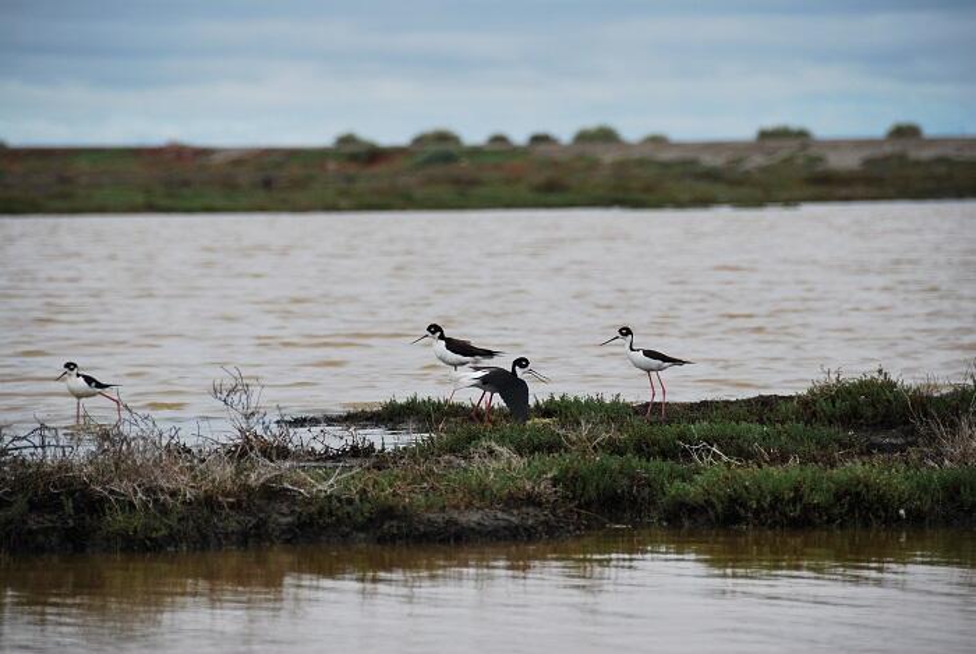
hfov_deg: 8.1
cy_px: 327
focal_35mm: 255
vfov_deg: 5.4
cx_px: 488
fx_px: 6923
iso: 200
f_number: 5.6
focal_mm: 170
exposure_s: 1/1000
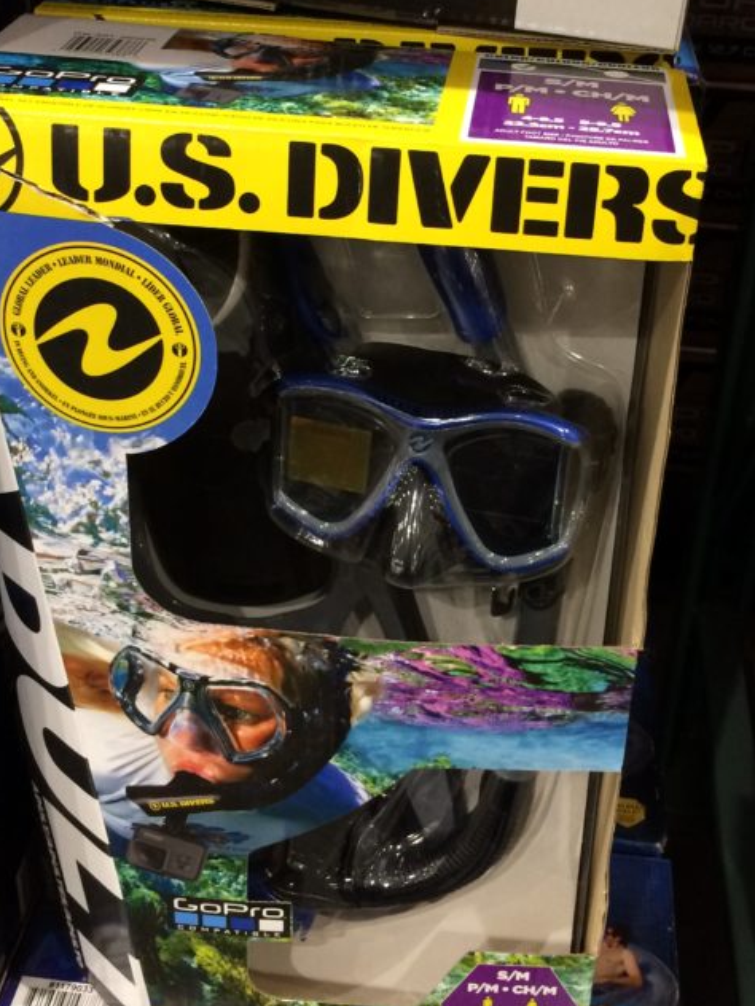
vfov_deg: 40.1
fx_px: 1367
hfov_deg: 30.9
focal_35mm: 47
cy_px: 357
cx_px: 400
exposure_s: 1/30
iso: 160
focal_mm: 4.15
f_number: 2.2
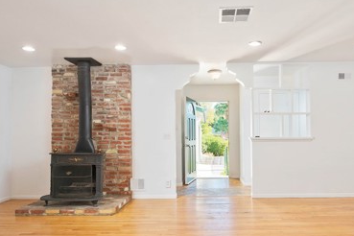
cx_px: 199
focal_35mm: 26
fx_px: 256
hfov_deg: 69.1
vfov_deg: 49.5
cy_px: 124
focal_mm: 15
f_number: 6.3
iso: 400
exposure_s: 1/200
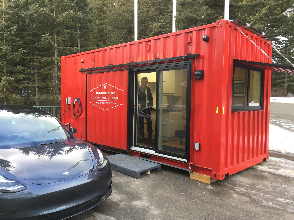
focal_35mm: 29
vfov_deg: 48.2
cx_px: 147
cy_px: 110
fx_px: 246
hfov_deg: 61.7
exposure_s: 1/30
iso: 32
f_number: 2.2
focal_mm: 4.15
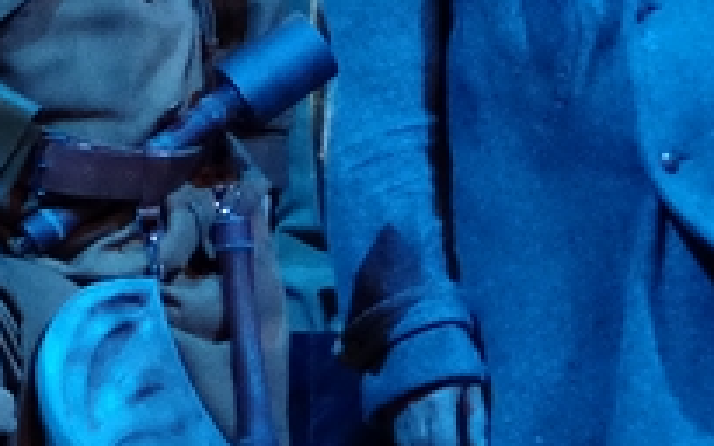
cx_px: -456
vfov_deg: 1.9
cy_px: -167
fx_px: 13131
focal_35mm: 675
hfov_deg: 3.1
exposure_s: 1/200
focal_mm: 95
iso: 3200
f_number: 4.5
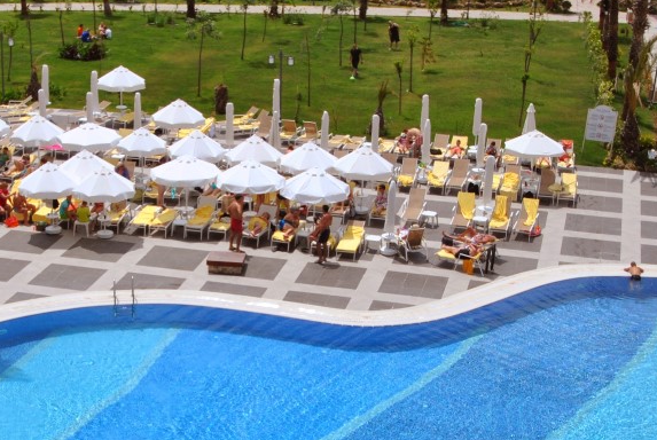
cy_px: 336
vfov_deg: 18.9
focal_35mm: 72
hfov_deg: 27.9
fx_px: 1316
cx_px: 245
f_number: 9
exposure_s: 1/320
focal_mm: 24
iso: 100
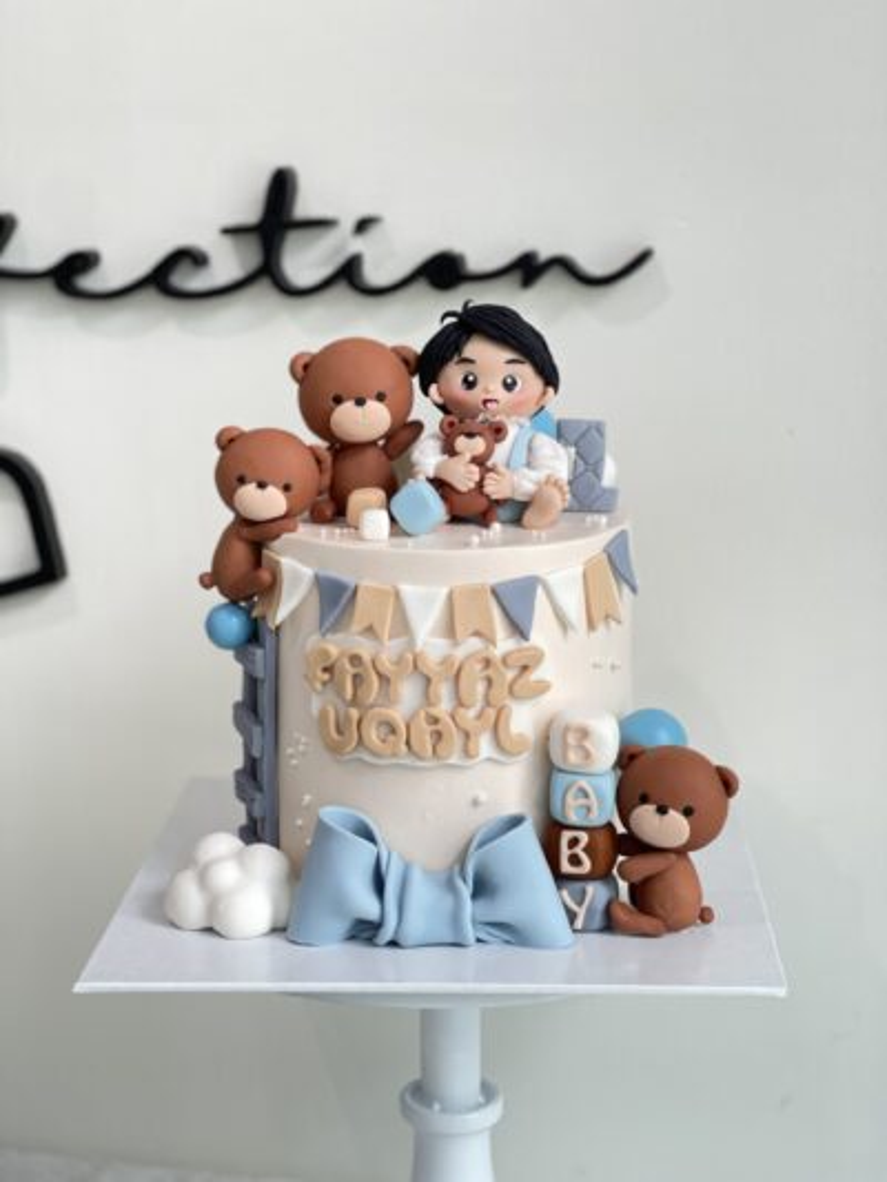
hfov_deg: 22.9
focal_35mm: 64
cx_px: 444
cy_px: 591
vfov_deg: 30.3
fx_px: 2186
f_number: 2.2
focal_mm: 7.5
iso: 100
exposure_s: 1/100
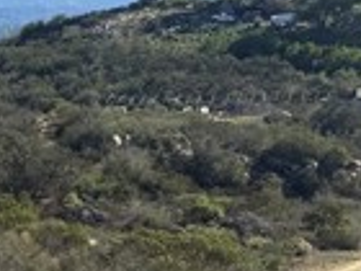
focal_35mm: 110
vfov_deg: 13.3
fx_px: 1147
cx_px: -309
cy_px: 248
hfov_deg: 15.2
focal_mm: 6.76
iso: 80
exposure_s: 1/3425
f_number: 1.78
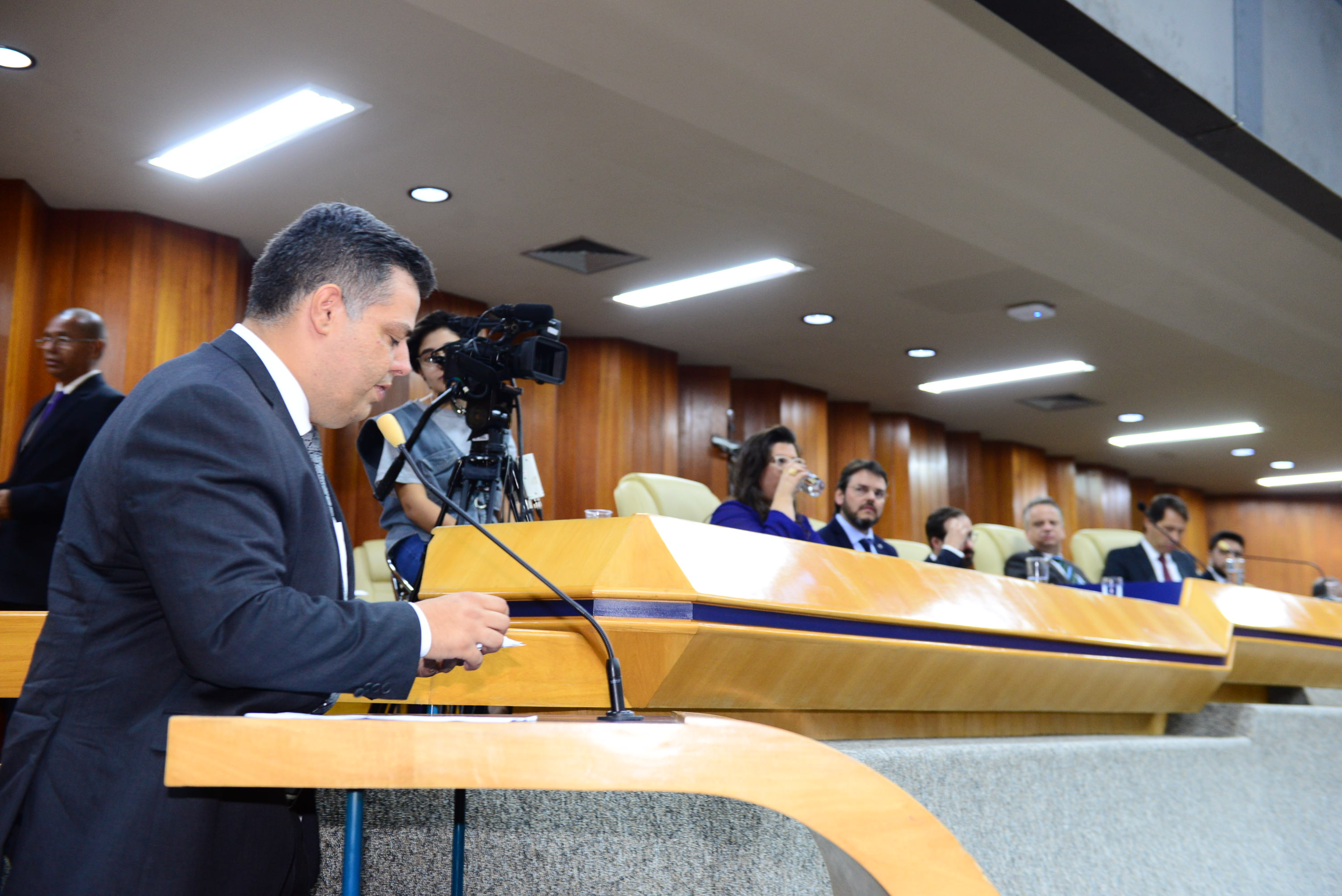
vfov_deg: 33.4
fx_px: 1492
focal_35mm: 40
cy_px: 448
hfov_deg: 48.4
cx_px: 671
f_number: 3.5
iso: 1600
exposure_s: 1/60
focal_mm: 40
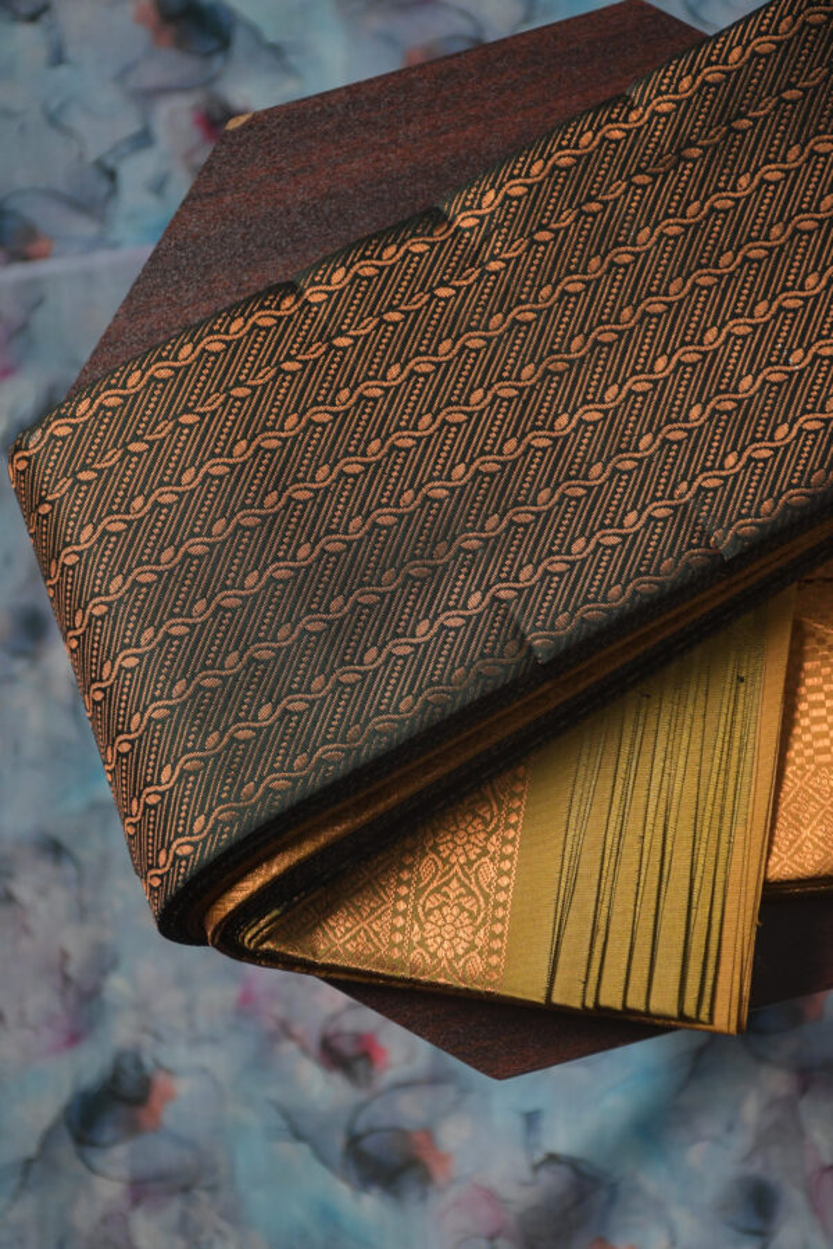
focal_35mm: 90
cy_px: 624
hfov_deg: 15.2
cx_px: 416
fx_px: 3124
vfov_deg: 22.6
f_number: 5
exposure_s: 1/160
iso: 2000
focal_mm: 60
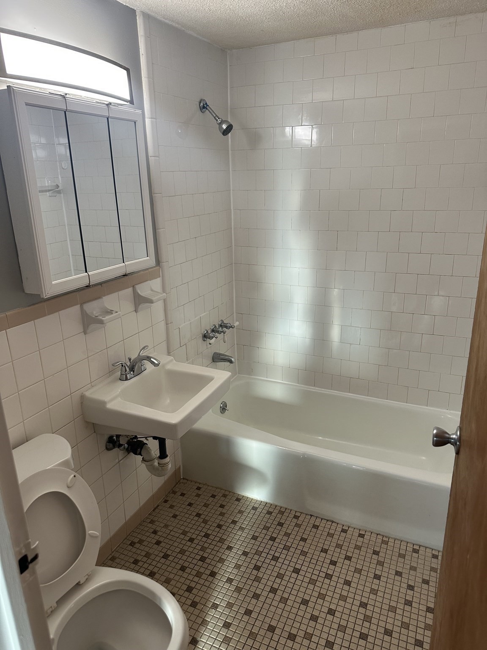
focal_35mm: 24
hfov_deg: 56.8
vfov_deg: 71.6
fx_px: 450
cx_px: 244
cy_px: 325
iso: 160
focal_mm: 6.86
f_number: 1.78
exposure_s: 1/120
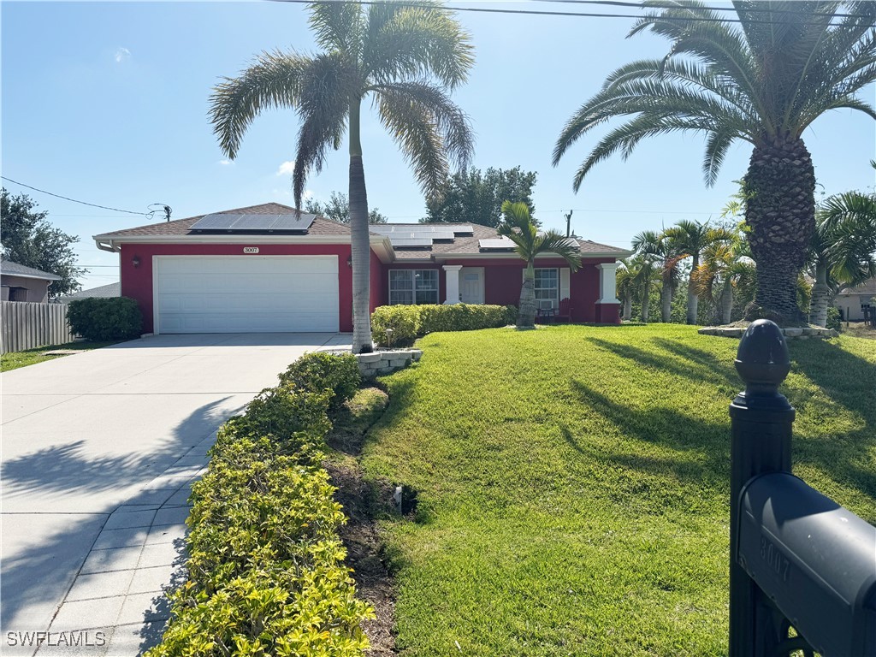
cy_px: 328
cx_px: 438
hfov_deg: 71.6
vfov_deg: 56.8
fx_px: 607
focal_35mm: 24
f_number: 1.78
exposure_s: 1/7937
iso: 80
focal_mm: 6.76
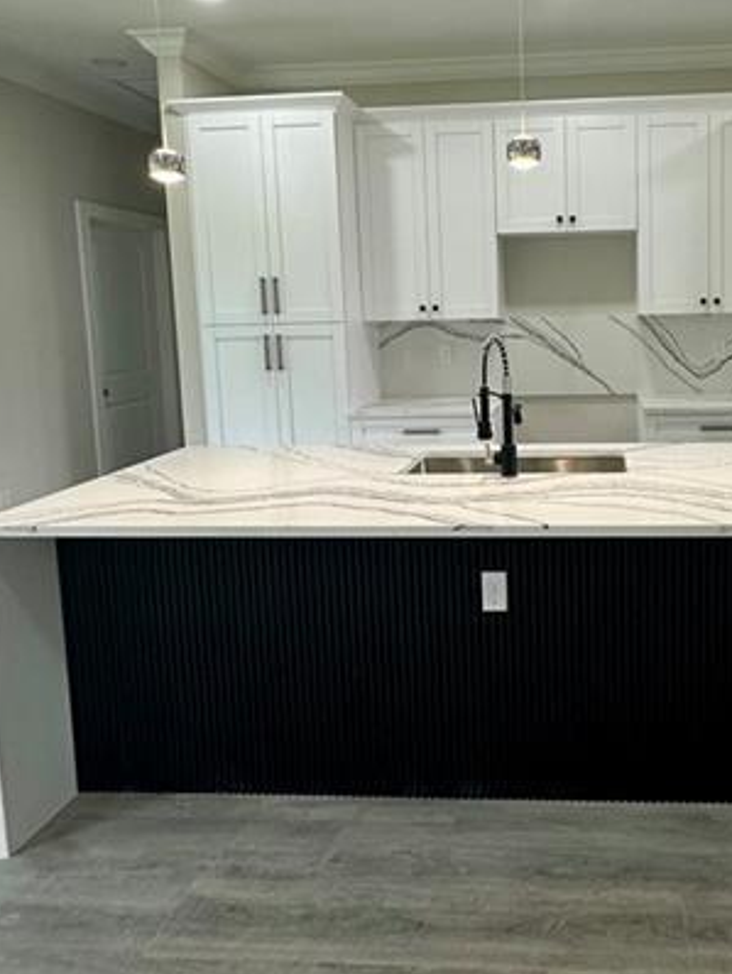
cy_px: 389
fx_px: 760
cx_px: 548
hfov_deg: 49.4
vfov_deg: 64.7
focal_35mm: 27
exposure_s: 1/120
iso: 160
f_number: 2.2
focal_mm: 2.22
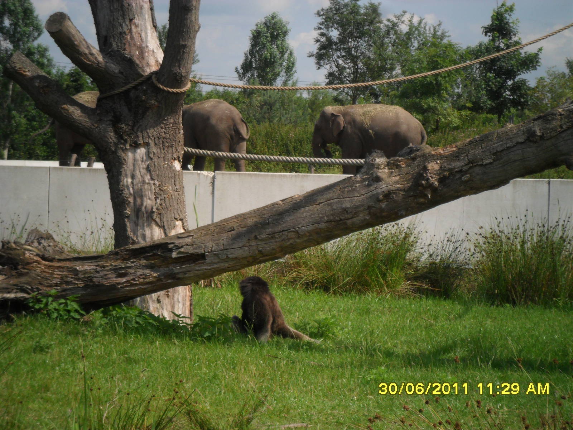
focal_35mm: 135
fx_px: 2235
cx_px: 286
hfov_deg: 14.6
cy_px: 215
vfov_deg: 11.0
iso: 100
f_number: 5.9
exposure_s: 1/350
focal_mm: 24.5
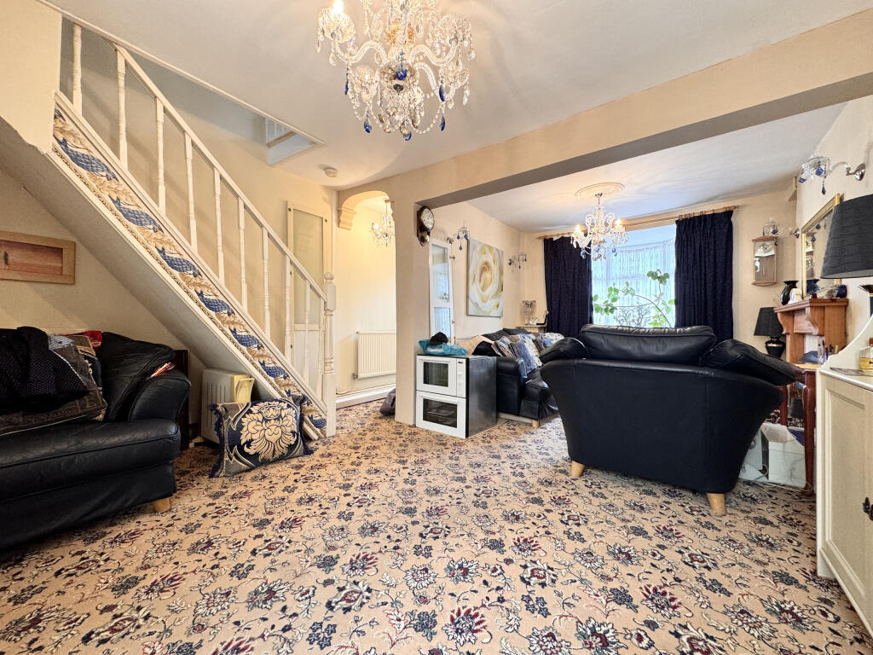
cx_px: 436
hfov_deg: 102.1
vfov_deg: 85.7
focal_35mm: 14
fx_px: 353
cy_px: 328
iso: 160
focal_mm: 2.22
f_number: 2.2
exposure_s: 1/50
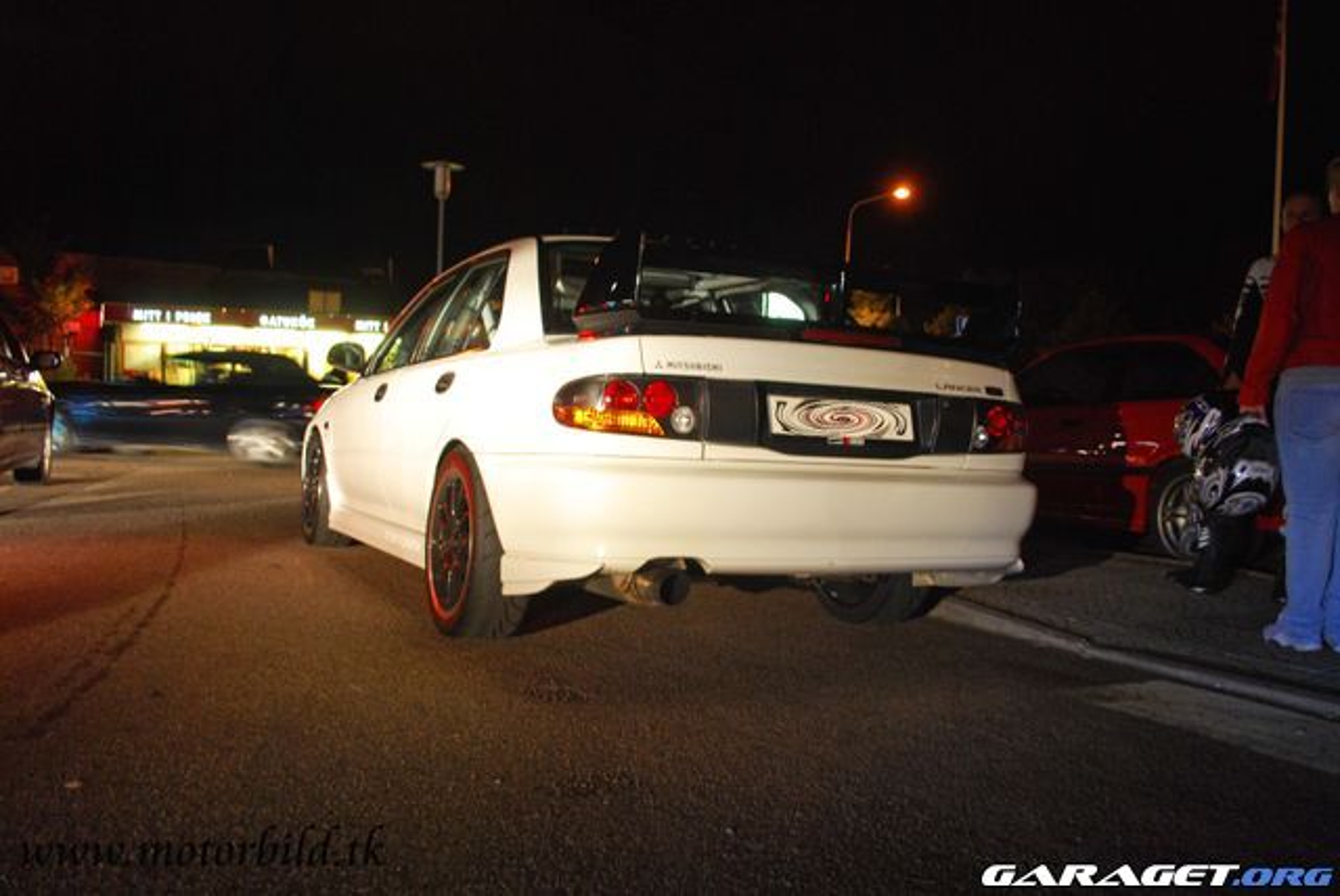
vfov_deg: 43.7
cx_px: 670
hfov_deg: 61.9
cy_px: 448
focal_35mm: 30
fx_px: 1118
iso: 400
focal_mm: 20
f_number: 3.8
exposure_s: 1/5
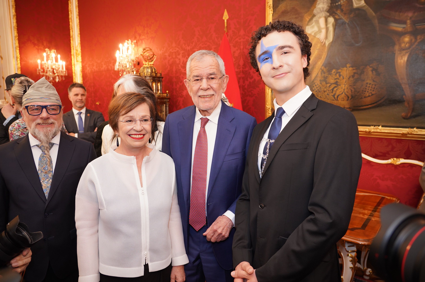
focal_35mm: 24
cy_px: 141
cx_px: 212
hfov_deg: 73.8
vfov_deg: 53.0
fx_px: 283
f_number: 4.5
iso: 1250
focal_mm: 24
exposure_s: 1/60
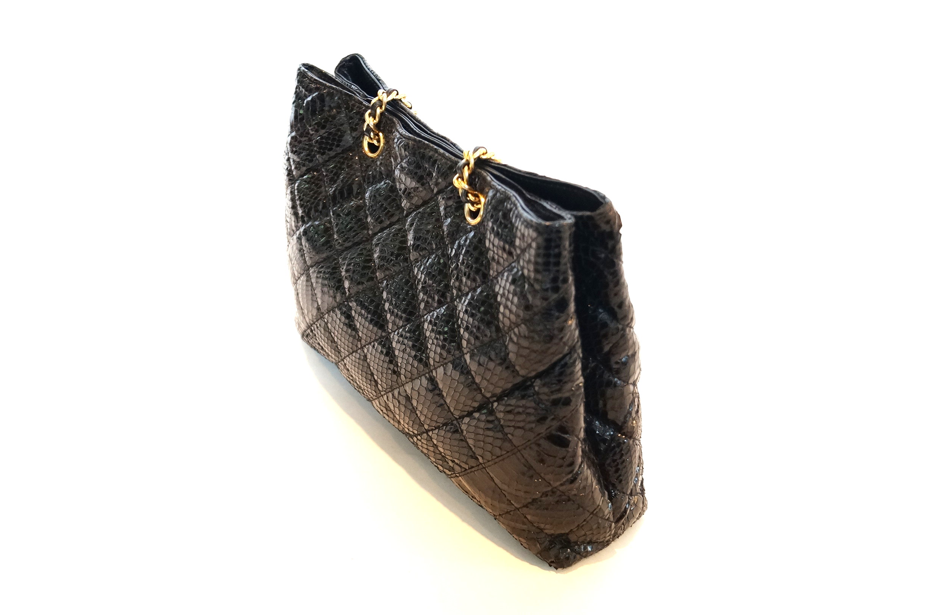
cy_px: 308
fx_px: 926
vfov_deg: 36.8
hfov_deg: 53.2
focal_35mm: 36
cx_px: 464
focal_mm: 24
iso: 1000
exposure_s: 1/60
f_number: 4
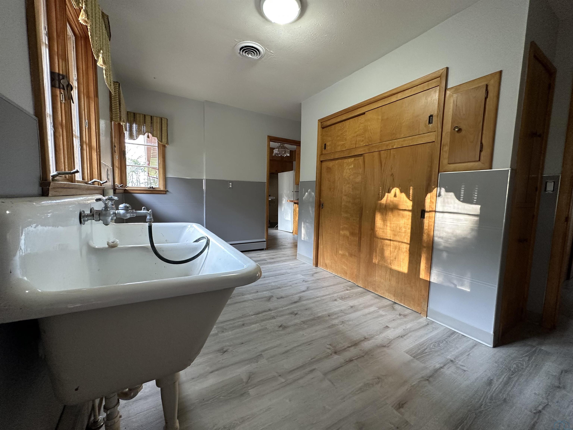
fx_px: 232
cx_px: 286
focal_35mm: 14
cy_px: 215
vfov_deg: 85.7
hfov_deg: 102.1
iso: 200
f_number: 2.2
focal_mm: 2.22
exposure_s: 1/60
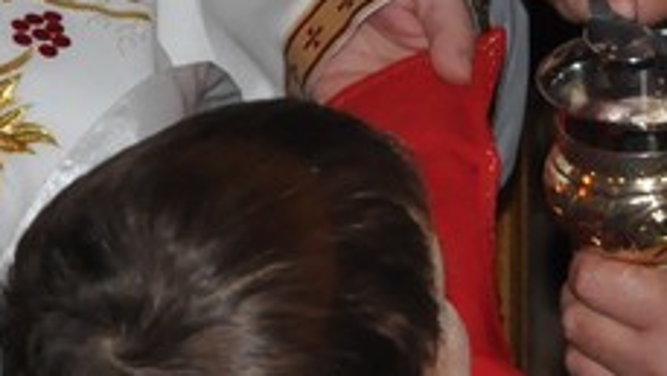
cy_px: -293
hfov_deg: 14.5
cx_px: 484
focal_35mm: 148
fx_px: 2618
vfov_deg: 7.9
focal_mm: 18
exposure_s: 1/80
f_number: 4
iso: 1600
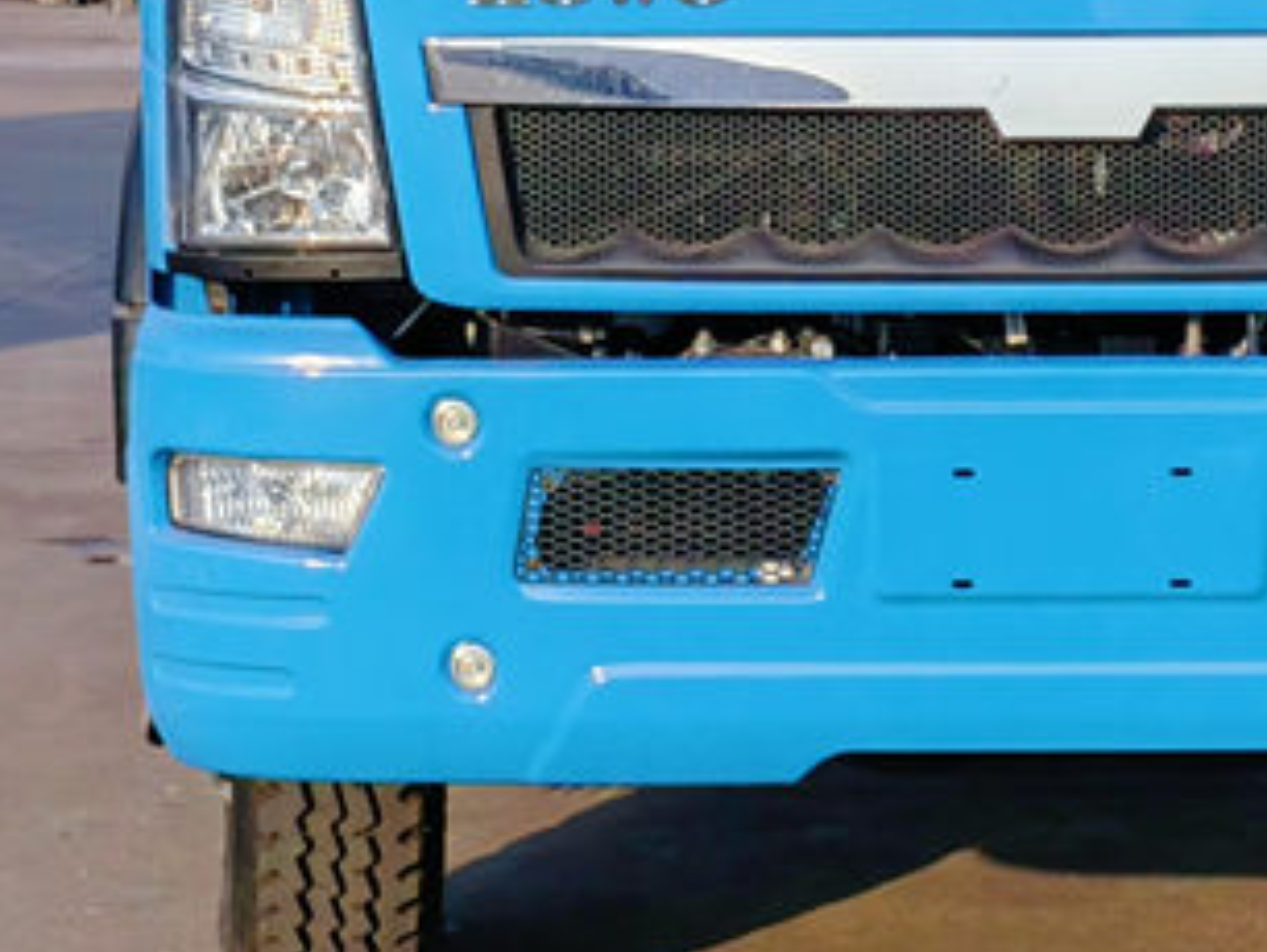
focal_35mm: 141
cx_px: 1014
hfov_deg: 13.9
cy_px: -46
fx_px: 5165
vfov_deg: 10.4
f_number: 1.9
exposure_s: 1/3521
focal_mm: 5.52
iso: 80
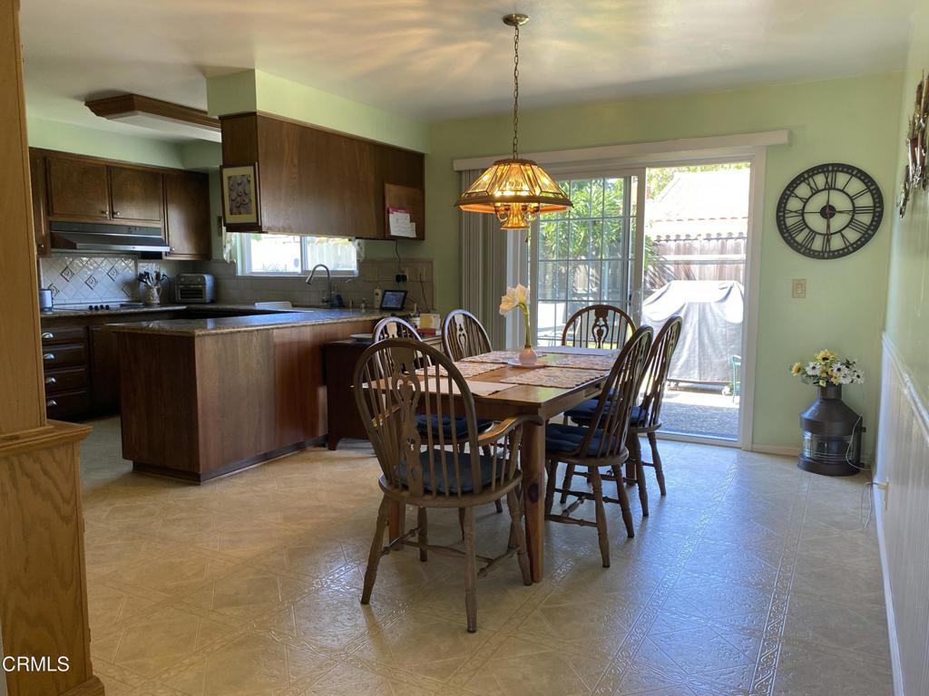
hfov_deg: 67.3
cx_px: 464
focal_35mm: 26
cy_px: 348
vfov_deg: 53.1
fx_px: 698
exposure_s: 1/120
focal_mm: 4.25
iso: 100
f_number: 1.8
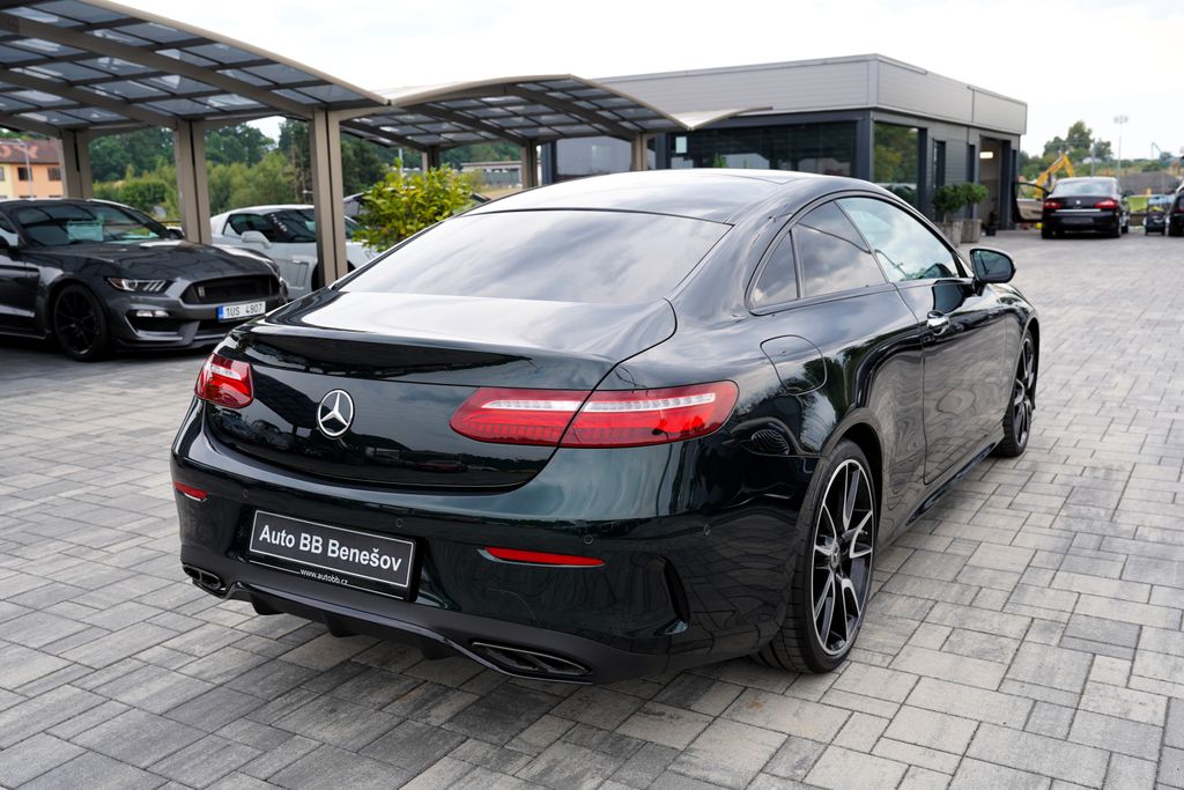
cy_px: 395
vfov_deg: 40.0
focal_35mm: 33
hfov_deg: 57.2
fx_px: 1085
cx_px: 592
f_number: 5.6
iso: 100
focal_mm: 33
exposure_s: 1/160
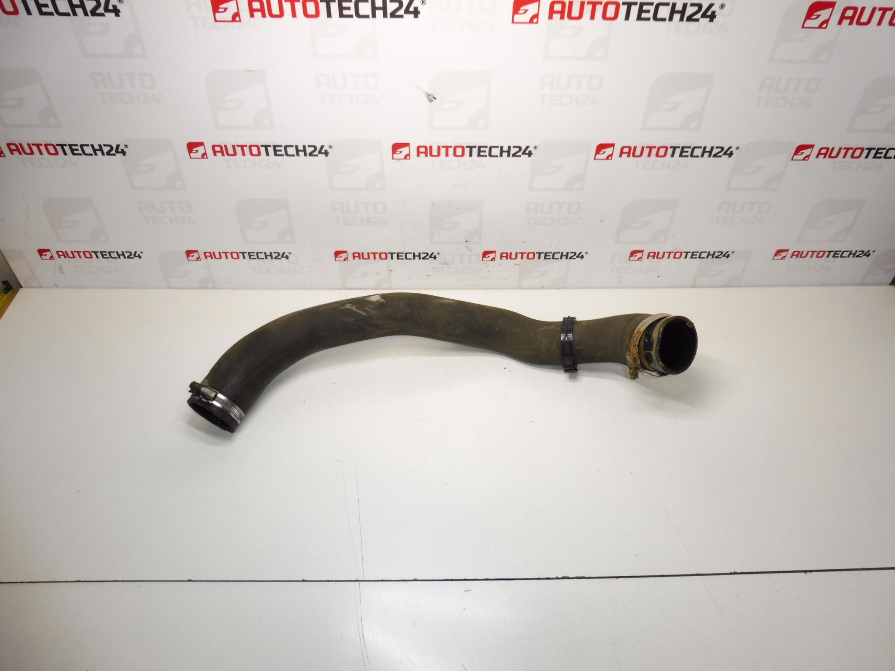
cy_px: 336
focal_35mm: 24
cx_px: 448
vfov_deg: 56.8
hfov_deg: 71.6
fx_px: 621
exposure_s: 1/100
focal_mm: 4.3
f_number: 3.5
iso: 200
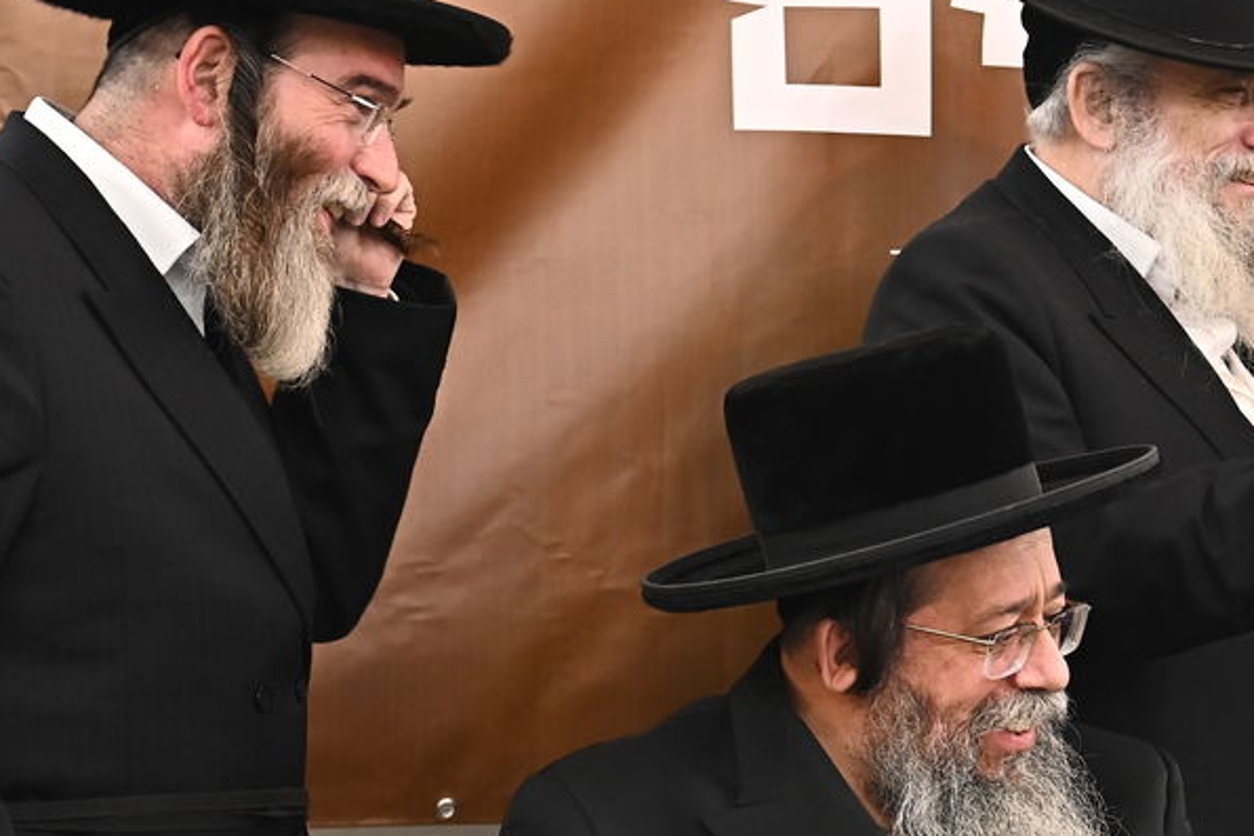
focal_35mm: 141
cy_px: 364
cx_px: 1214
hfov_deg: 14.4
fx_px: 4910
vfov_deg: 9.7
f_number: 5.6
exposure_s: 1/100
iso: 2500
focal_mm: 60
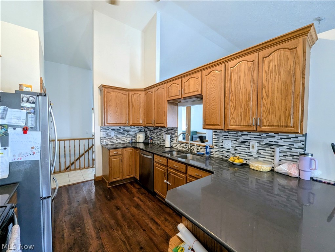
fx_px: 126
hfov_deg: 106.1
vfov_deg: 90.0
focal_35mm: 13
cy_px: 126
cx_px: 168
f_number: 2.2
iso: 197
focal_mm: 1.95
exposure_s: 1/40
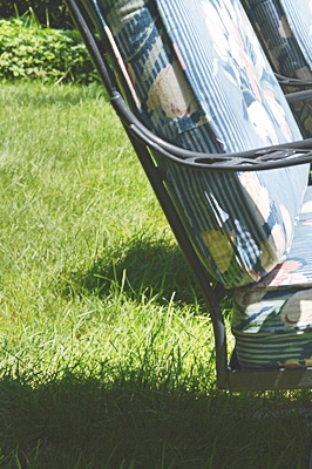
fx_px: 1172
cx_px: 367
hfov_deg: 14.7
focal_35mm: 90
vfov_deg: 22.5
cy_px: 137
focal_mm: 24
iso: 100
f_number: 8
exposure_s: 1/250
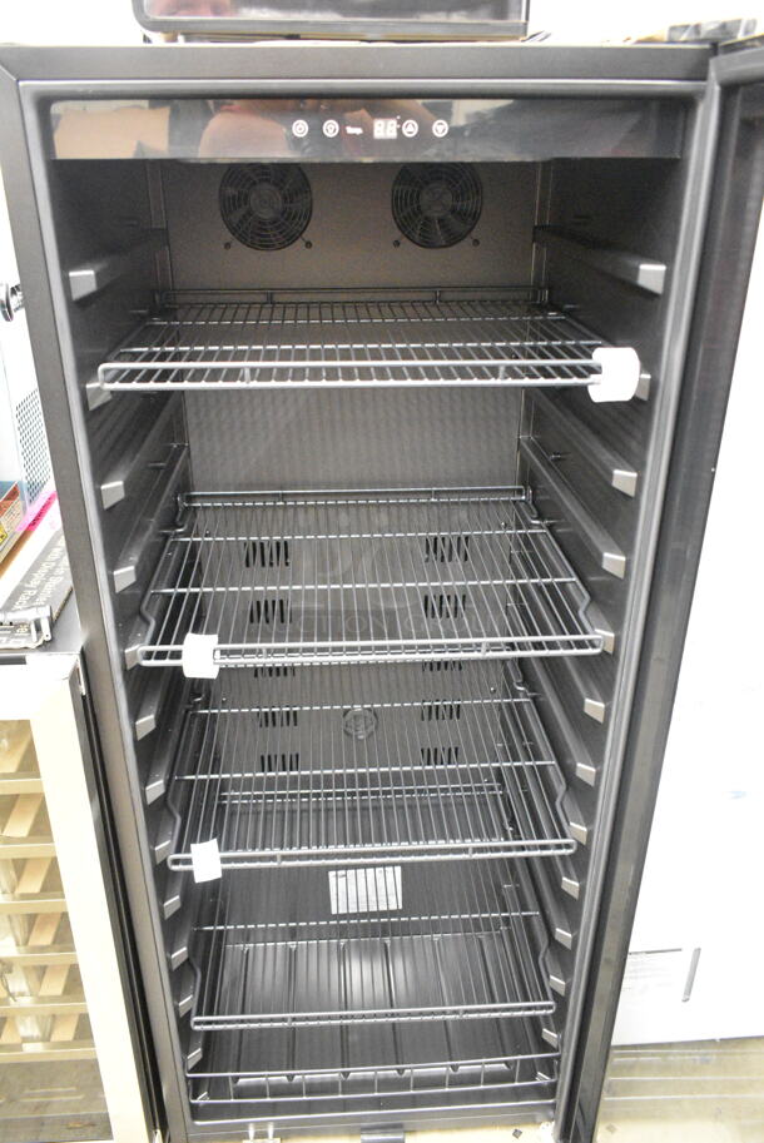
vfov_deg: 67.3
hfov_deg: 48.0
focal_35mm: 27
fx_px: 858
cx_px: 382
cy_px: 572
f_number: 3.5
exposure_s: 1/30
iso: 10000
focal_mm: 18
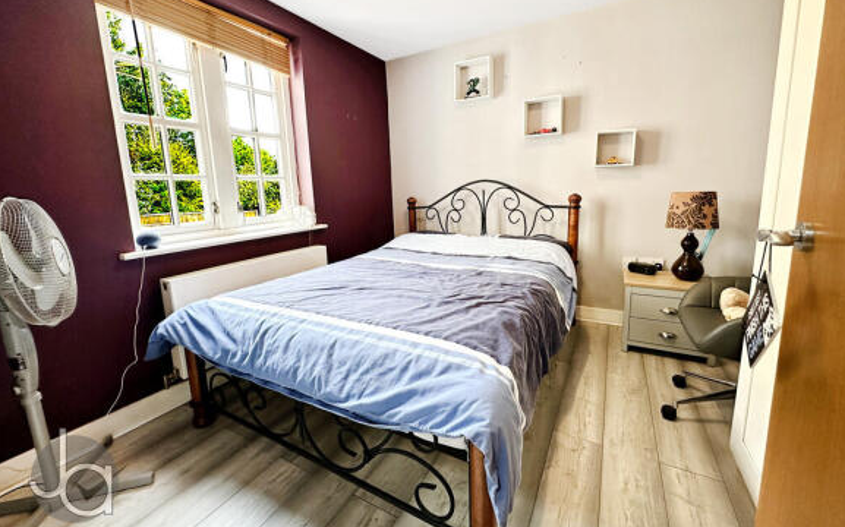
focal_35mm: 15
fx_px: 345
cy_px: 241
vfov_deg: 74.6
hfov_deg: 101.5
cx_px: 424
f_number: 2.2
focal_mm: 2.22
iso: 160
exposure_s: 1/50
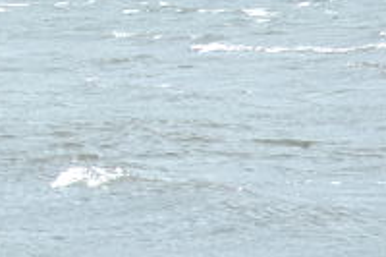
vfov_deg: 3.3
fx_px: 4489
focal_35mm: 419
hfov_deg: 4.9
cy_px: -47
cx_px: -332
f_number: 11
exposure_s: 1/250
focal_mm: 70
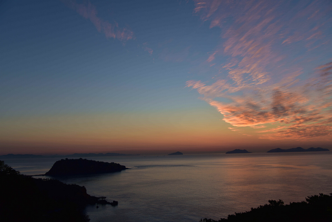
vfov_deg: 42.4
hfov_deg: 60.3
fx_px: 286
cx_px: 166
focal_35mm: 31
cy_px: 111
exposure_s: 1/80
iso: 200
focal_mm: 31
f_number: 8
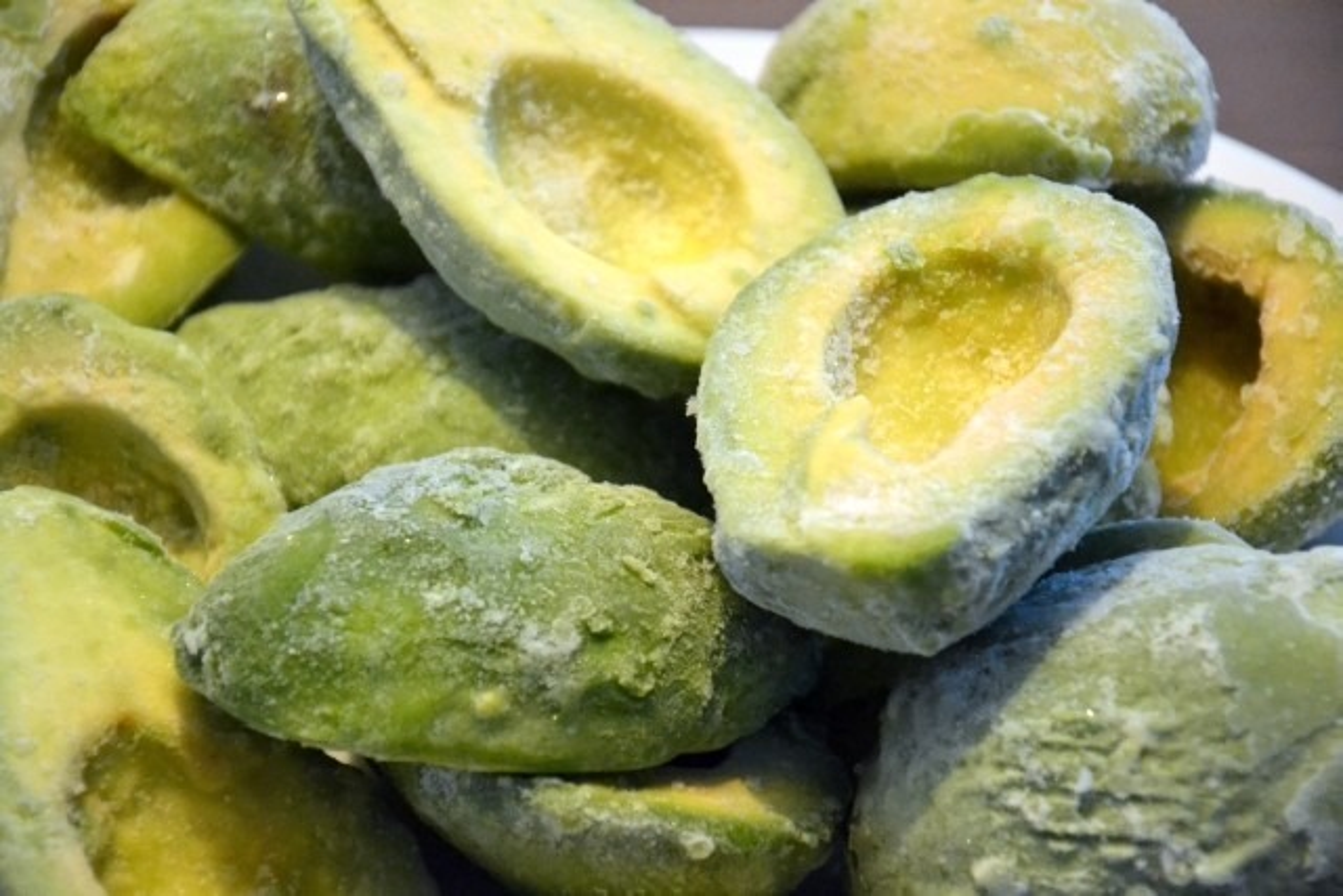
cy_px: 448
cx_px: 672
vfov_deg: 8.7
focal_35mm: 158
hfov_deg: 13.0
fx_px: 5877
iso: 3200
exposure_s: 1/40
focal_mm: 105
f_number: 5.6
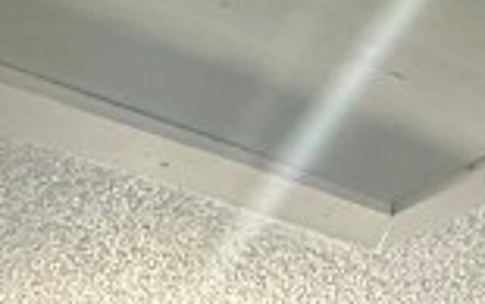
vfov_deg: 9.3
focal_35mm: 98
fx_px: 1296
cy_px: 1019
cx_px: -282
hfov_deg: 18.3
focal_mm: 2.22
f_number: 2.2
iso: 1250
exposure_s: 1/60
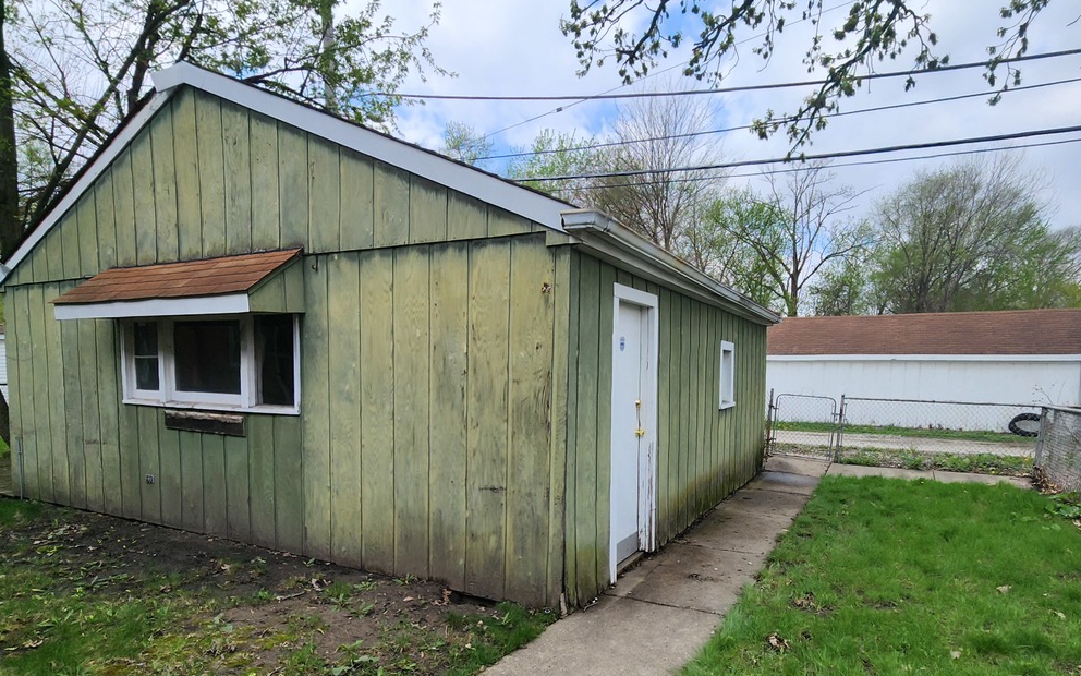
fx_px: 589
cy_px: 422
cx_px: 544
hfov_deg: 85.1
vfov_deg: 58.9
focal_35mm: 20
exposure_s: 1/1619
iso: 50
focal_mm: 2.2
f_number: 2.2
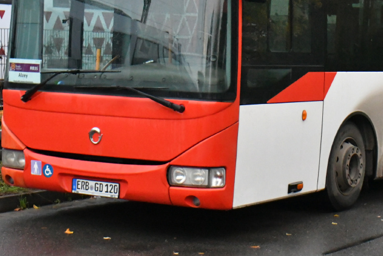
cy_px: 26
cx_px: 258
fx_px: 1117
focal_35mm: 105
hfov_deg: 19.4
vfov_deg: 12.9
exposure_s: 1/500
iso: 7200
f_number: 4.2
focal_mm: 34
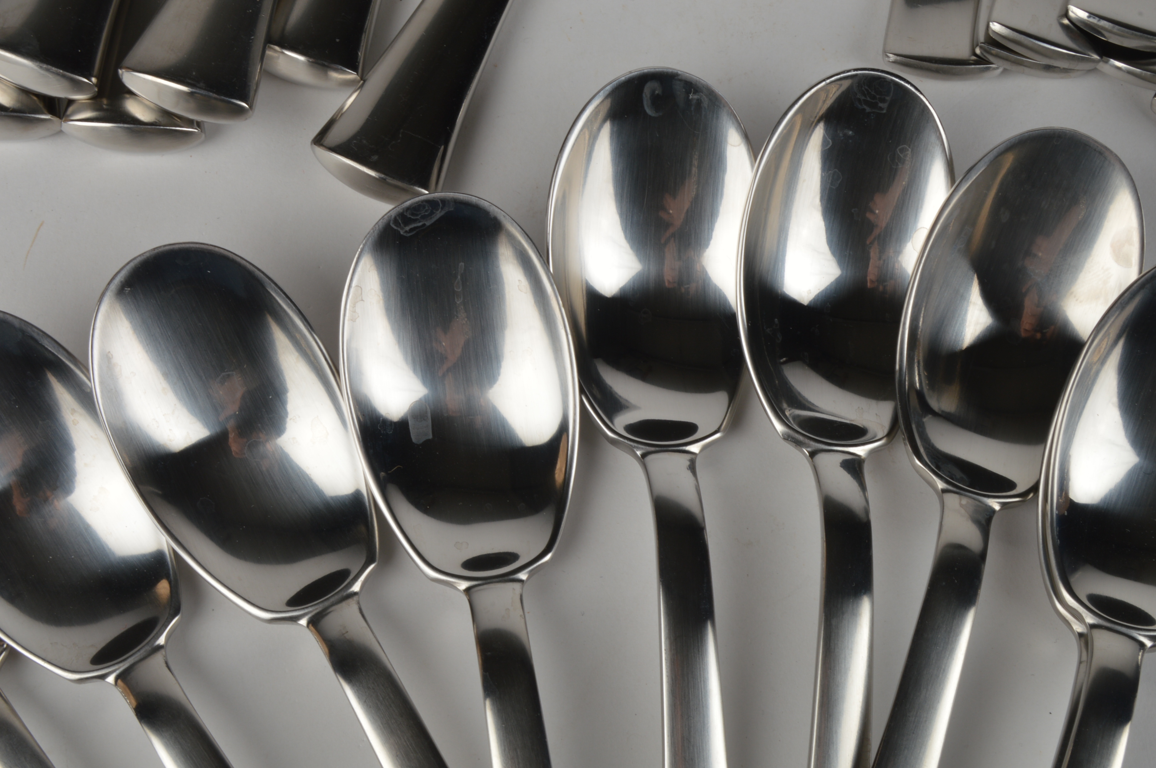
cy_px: 384
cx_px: 578
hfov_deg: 31.9
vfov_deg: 21.5
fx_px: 2021
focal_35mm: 63
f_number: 22
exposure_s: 1/125
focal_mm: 42
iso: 100
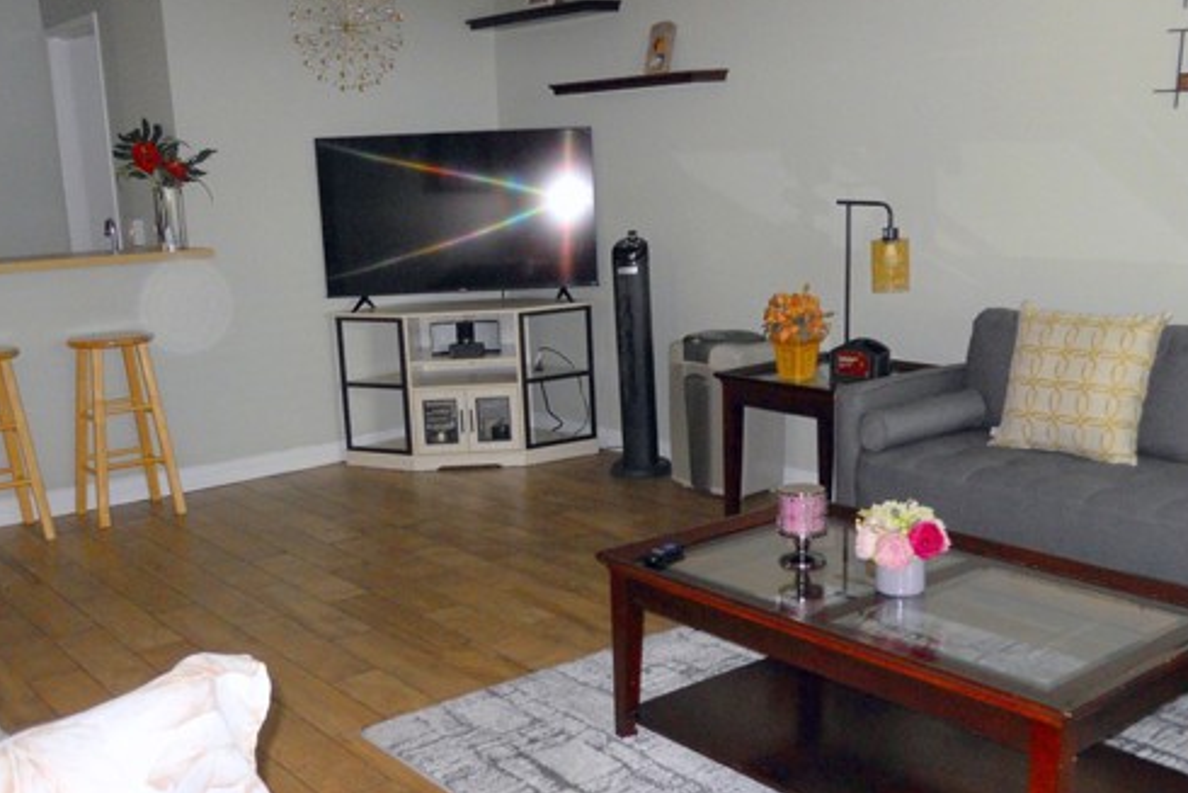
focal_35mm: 38
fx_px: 1254
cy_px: 449
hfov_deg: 50.7
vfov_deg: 35.0
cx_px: 594
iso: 160
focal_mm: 5
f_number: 2.7
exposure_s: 1/25
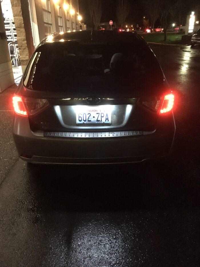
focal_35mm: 29
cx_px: 100
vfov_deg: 61.7
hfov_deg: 48.2
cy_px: 134
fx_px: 223
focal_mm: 4.15
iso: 1000
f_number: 2.2
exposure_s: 1/15
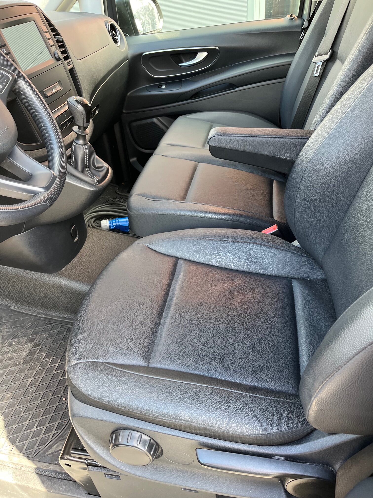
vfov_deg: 67.3
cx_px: 186
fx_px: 374
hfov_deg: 53.1
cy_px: 249
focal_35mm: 26
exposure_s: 1/121
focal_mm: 5.1
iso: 125
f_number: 1.6
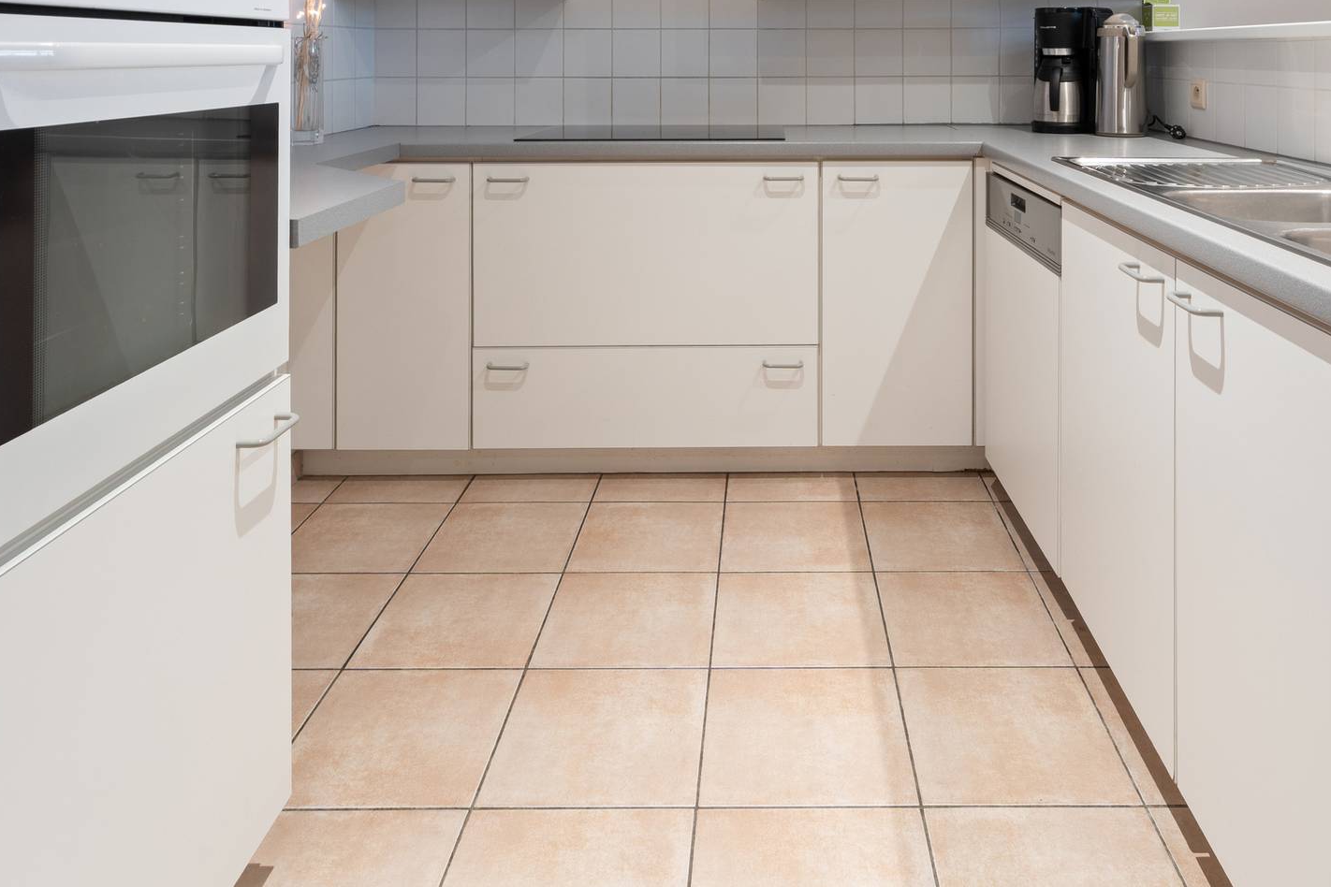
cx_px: 768
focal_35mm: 27
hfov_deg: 67.0
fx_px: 998
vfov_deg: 43.8
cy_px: 91
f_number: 11
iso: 250
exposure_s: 3.2
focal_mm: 15
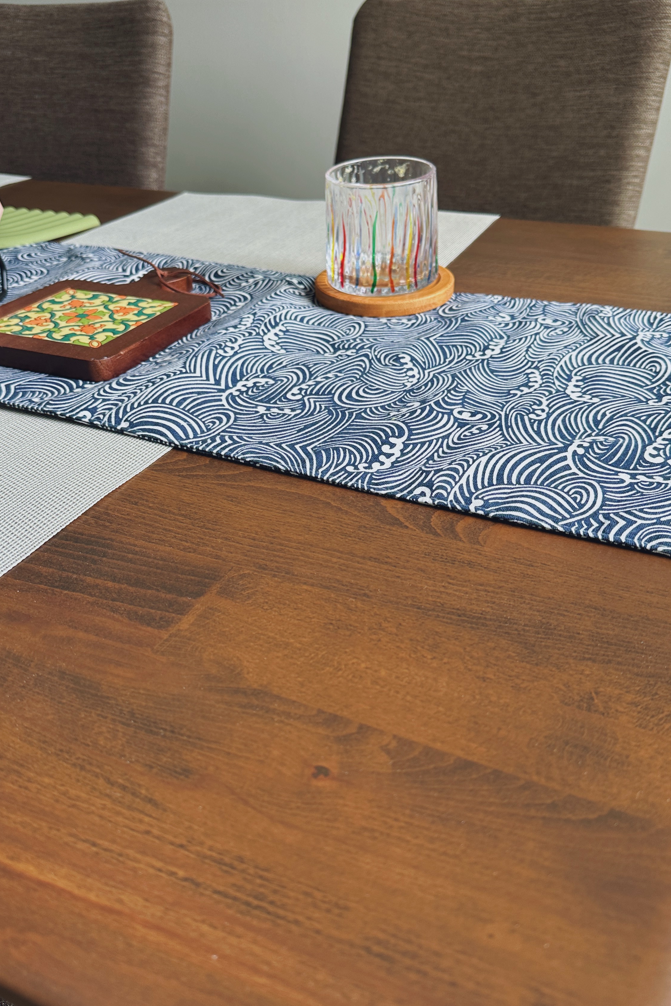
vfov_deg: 61.9
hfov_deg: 43.6
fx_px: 839
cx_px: 332
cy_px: 511
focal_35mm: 30
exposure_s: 1/121
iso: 100
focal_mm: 6.86
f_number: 1.78
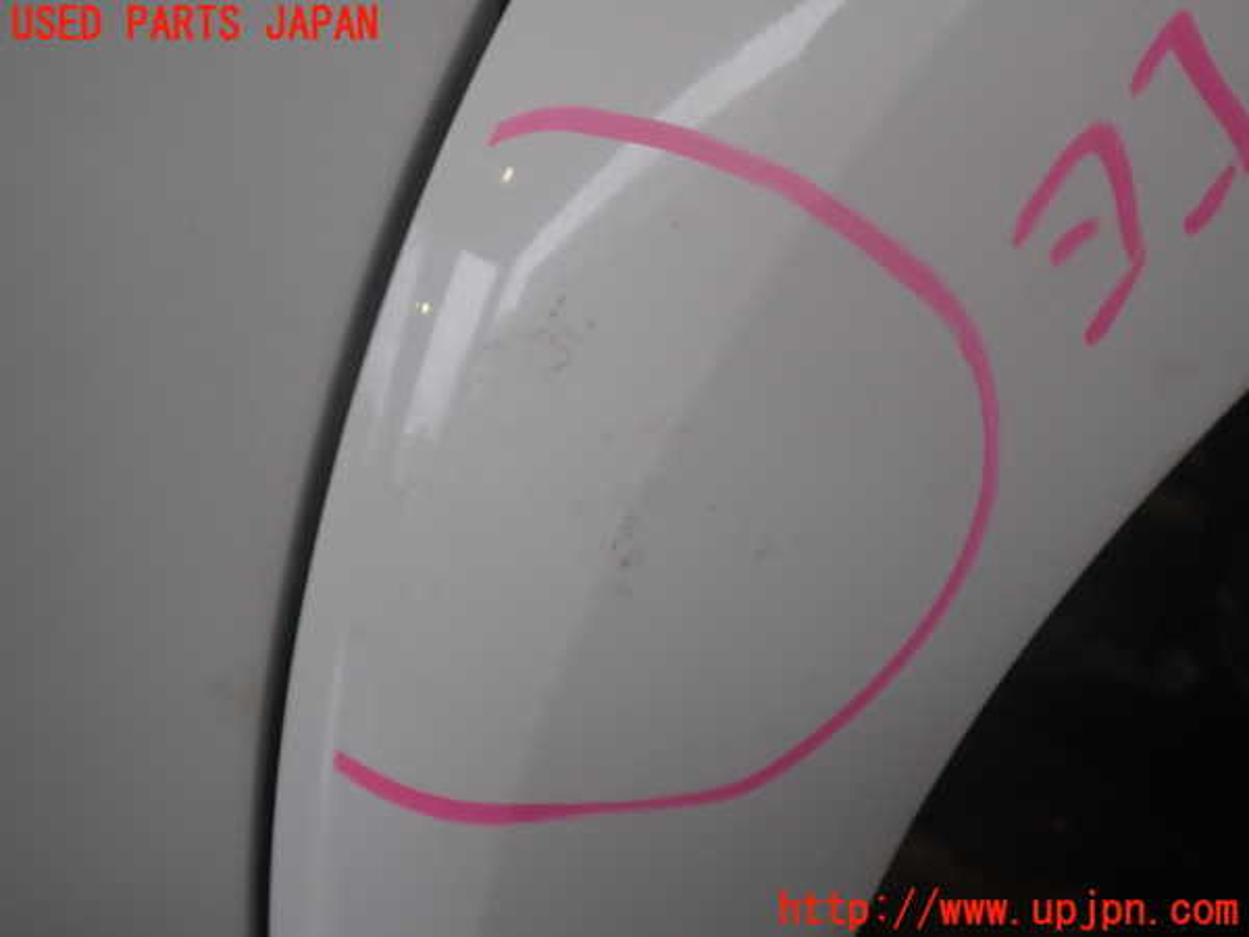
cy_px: 468
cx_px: 624
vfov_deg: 46.8
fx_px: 1082
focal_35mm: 30
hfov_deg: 60.0
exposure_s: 1/200
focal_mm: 5.4
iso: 100
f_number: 2.3
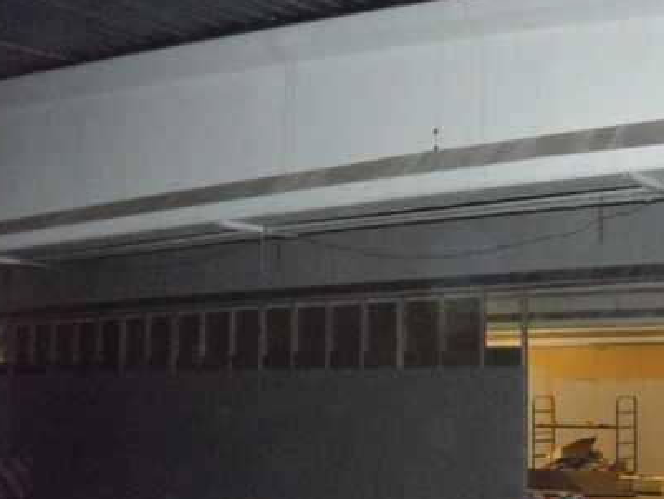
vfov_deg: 24.6
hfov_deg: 32.3
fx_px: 1132
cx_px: 457
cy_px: 365
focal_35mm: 59
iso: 1600
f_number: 2.7
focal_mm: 6.2
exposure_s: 1/60
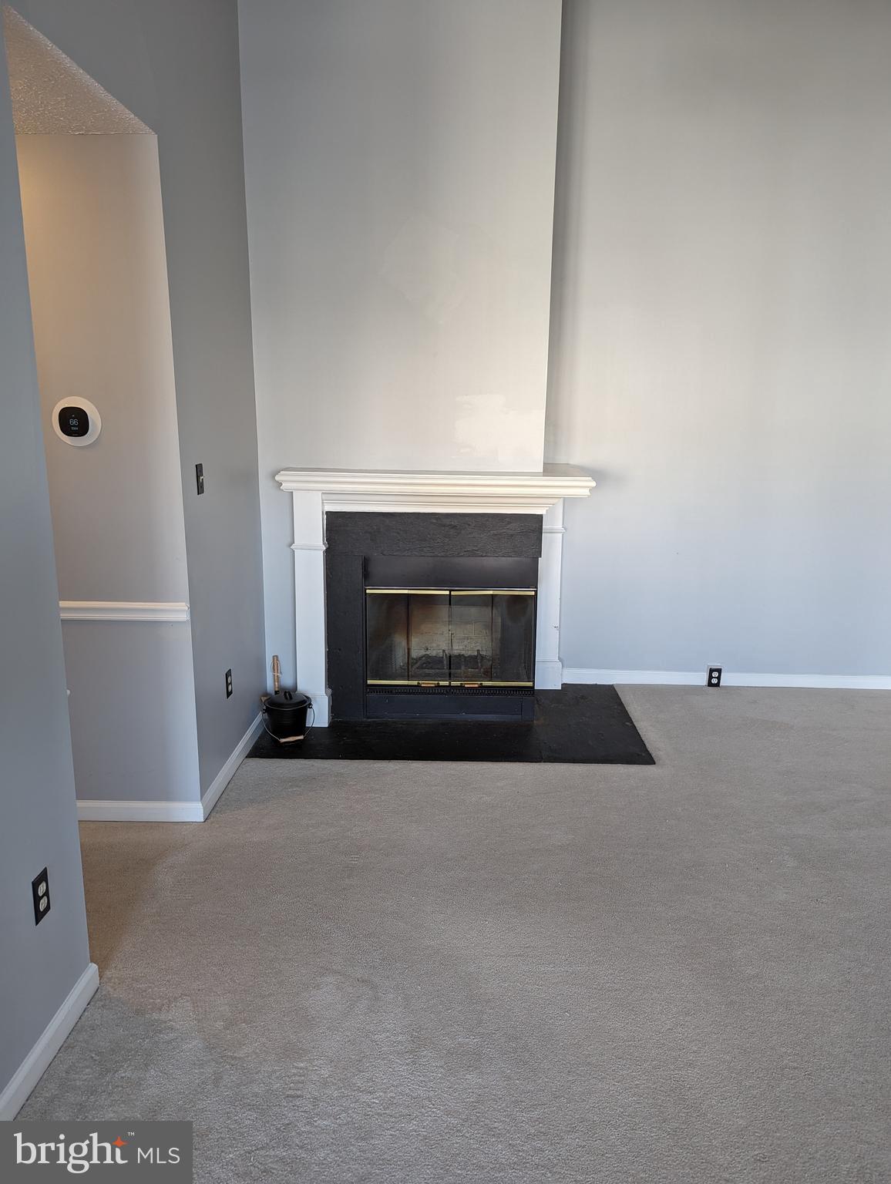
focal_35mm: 24
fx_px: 822
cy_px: 592
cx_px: 446
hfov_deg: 56.9
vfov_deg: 71.5
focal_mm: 6.81
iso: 84
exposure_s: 1/23.8
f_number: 1.85
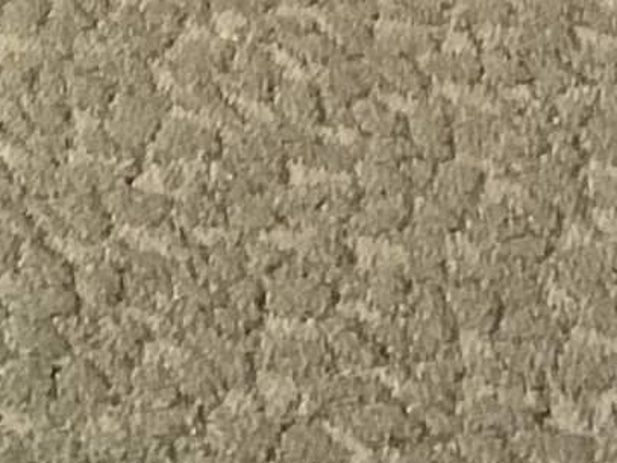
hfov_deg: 9.0
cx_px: 487
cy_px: -874
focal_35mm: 219
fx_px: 3902
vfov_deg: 6.3
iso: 250
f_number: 1.8
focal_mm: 3
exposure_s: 1/30
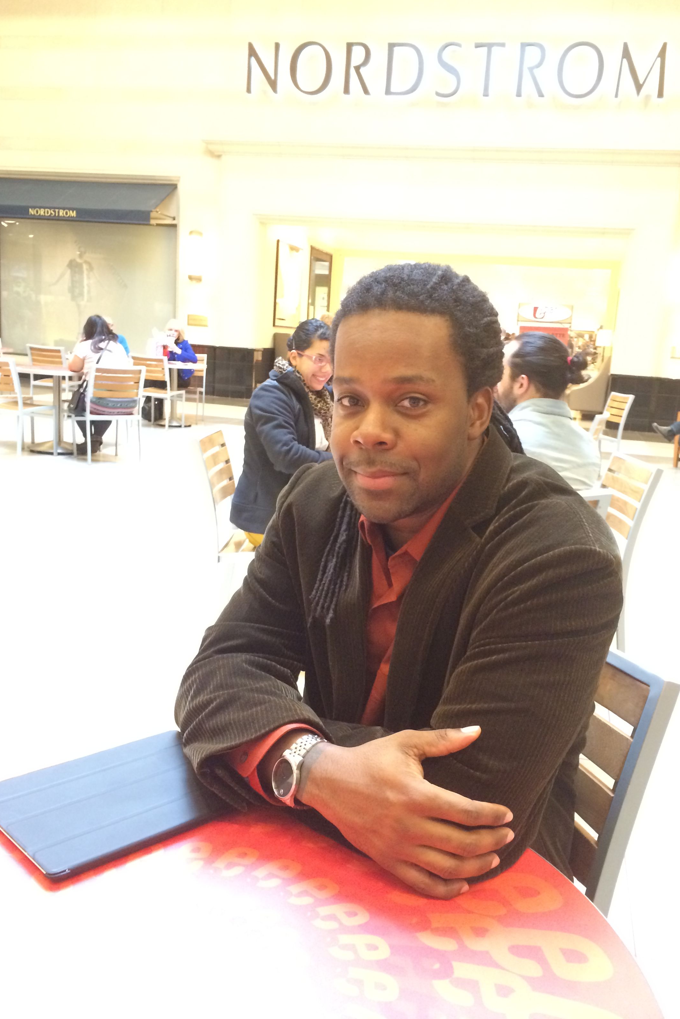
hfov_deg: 41.1
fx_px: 907
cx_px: 370
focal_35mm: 32
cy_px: 506
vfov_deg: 58.7
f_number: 2.2
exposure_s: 1/20
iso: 320
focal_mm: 4.12
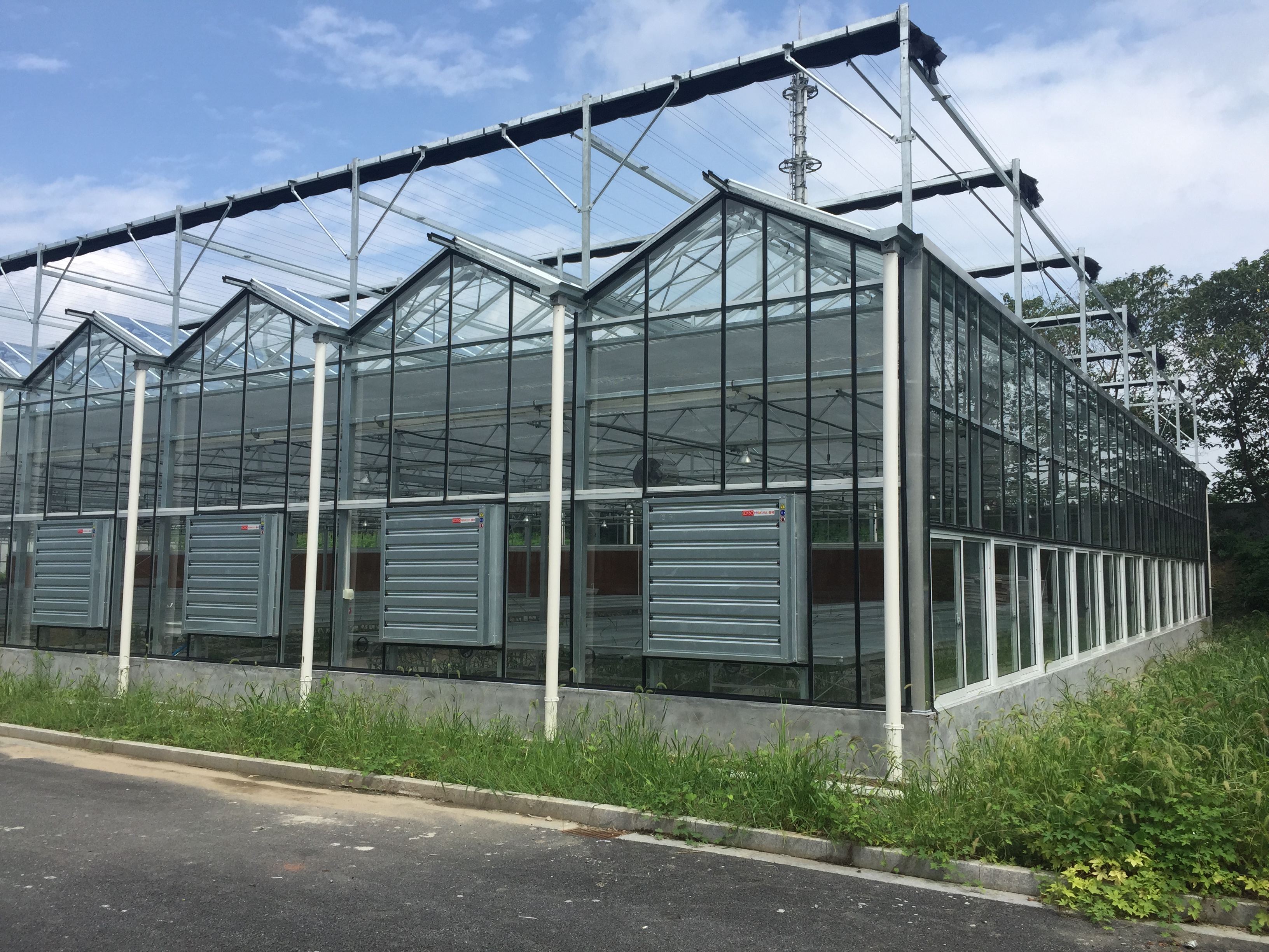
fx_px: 1063
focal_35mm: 29
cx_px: 634
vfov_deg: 48.2
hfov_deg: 61.7
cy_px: 476
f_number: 2.2
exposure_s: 1/2198
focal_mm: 4.15
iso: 32
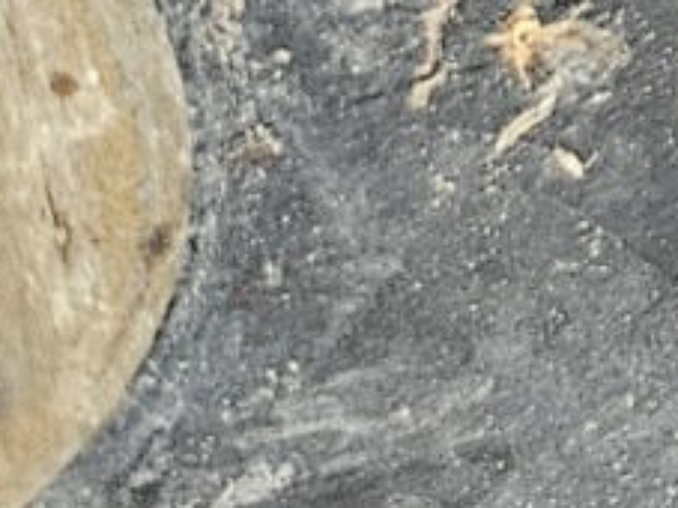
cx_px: 2109
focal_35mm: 146
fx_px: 2858
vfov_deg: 8.5
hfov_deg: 9.8
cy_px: -1016
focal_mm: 5.4
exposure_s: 1/100
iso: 800
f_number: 1.8
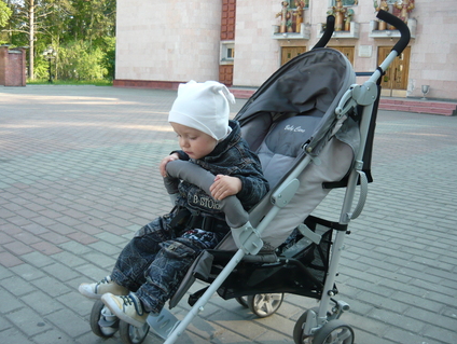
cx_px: 216
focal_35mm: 35
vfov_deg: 40.8
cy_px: 171
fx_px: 463
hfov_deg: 52.5
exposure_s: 1/160
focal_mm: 5.5
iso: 100
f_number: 2.8
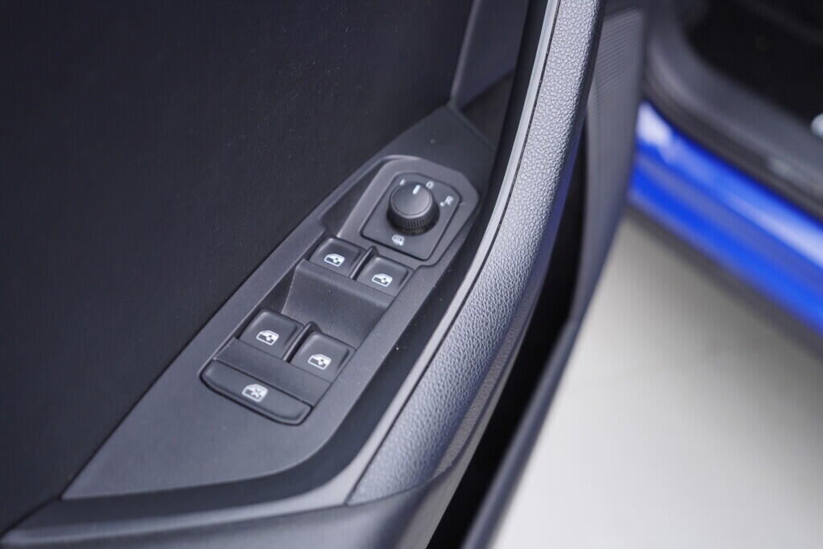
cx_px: 412
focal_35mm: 36
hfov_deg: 53.1
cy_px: 274
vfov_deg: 36.9
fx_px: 823
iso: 200
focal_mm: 24
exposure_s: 1/40
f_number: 2.8
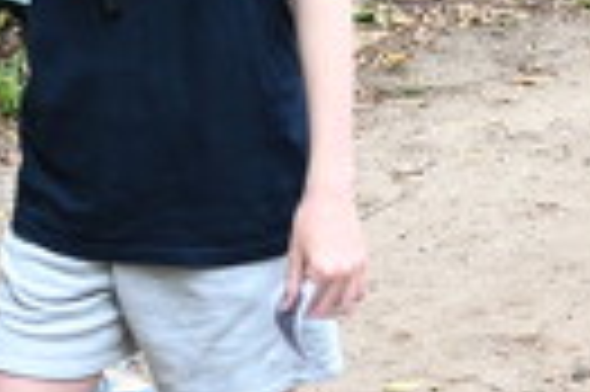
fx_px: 2766
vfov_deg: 7.8
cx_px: -81
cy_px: -392
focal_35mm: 169
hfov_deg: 12.0
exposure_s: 1/250
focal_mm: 28
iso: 280
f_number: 4
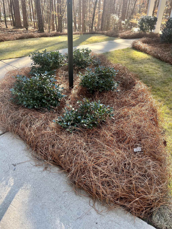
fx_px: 172
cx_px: 86
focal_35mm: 26
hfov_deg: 53.1
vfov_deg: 67.3
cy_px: 114
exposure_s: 1/171
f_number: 1.6
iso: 50
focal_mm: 5.1
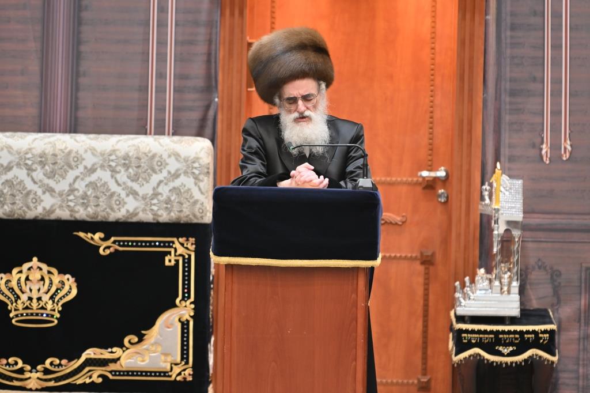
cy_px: 196
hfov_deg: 6.9
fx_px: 4915
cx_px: 295
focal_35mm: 300
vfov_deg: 4.6
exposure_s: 1/100
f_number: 2.8
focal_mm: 200
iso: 125
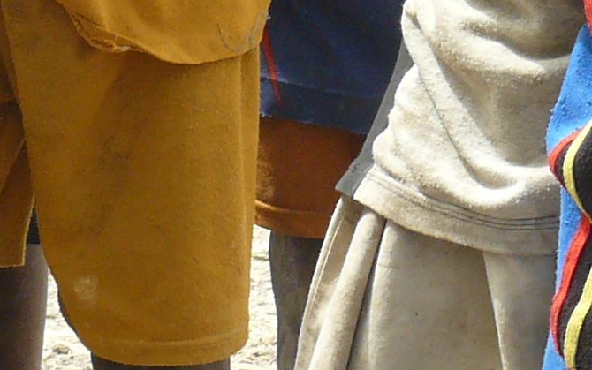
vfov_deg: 3.7
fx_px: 5729
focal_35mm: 355
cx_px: 598
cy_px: -139
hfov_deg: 5.9
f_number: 4.5
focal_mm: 12.2
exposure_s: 1/200
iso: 100
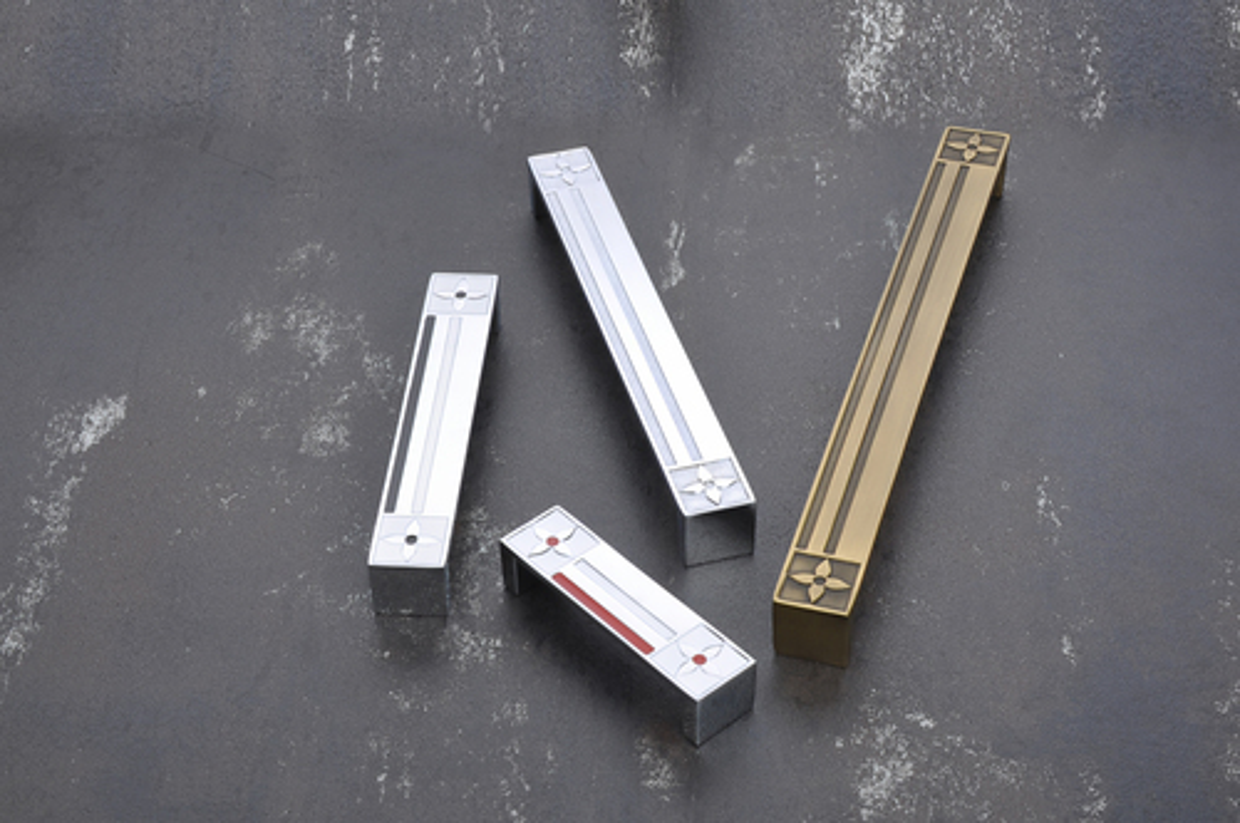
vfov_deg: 18.1
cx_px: 620
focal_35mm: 75
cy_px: 412
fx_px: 2580
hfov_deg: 27.0
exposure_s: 1/125
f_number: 18
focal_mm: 50
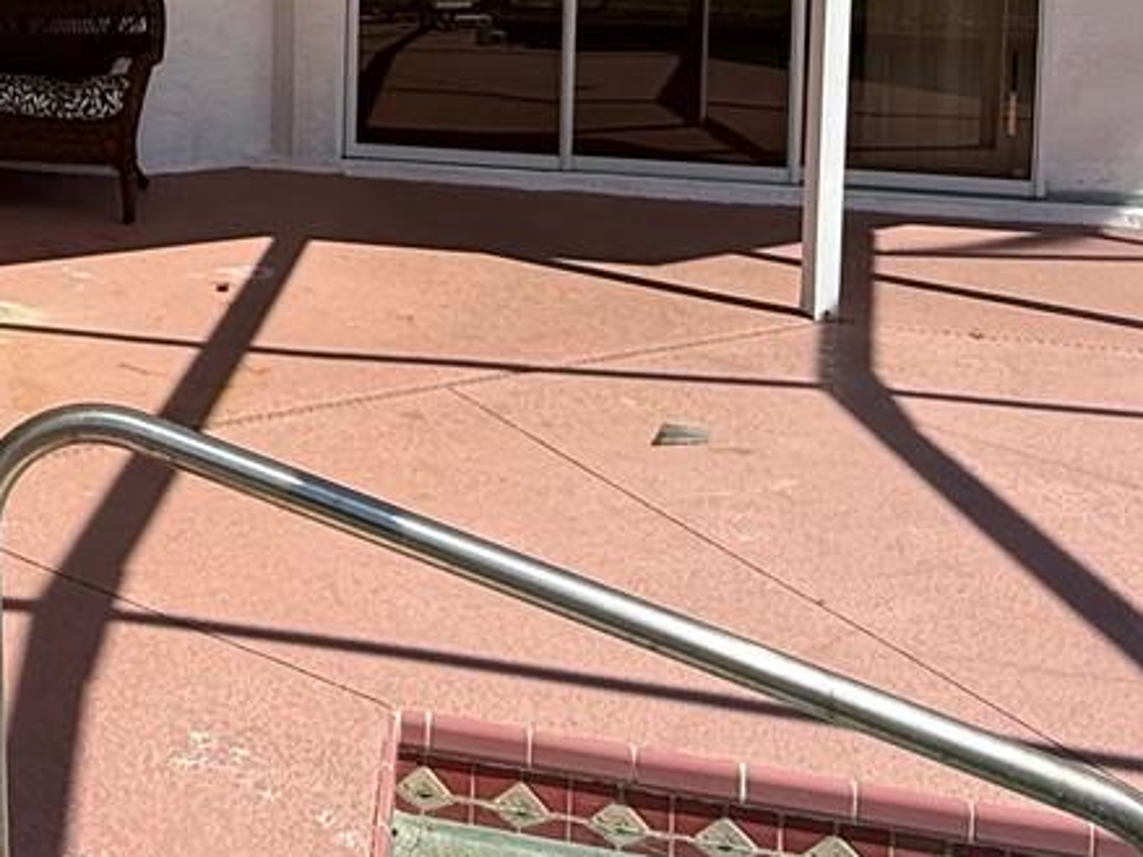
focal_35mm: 51
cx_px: -21
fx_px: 1684
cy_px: -91
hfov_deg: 33.9
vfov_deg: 26.3
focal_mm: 2.22
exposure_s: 1/853
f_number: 2.2
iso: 50
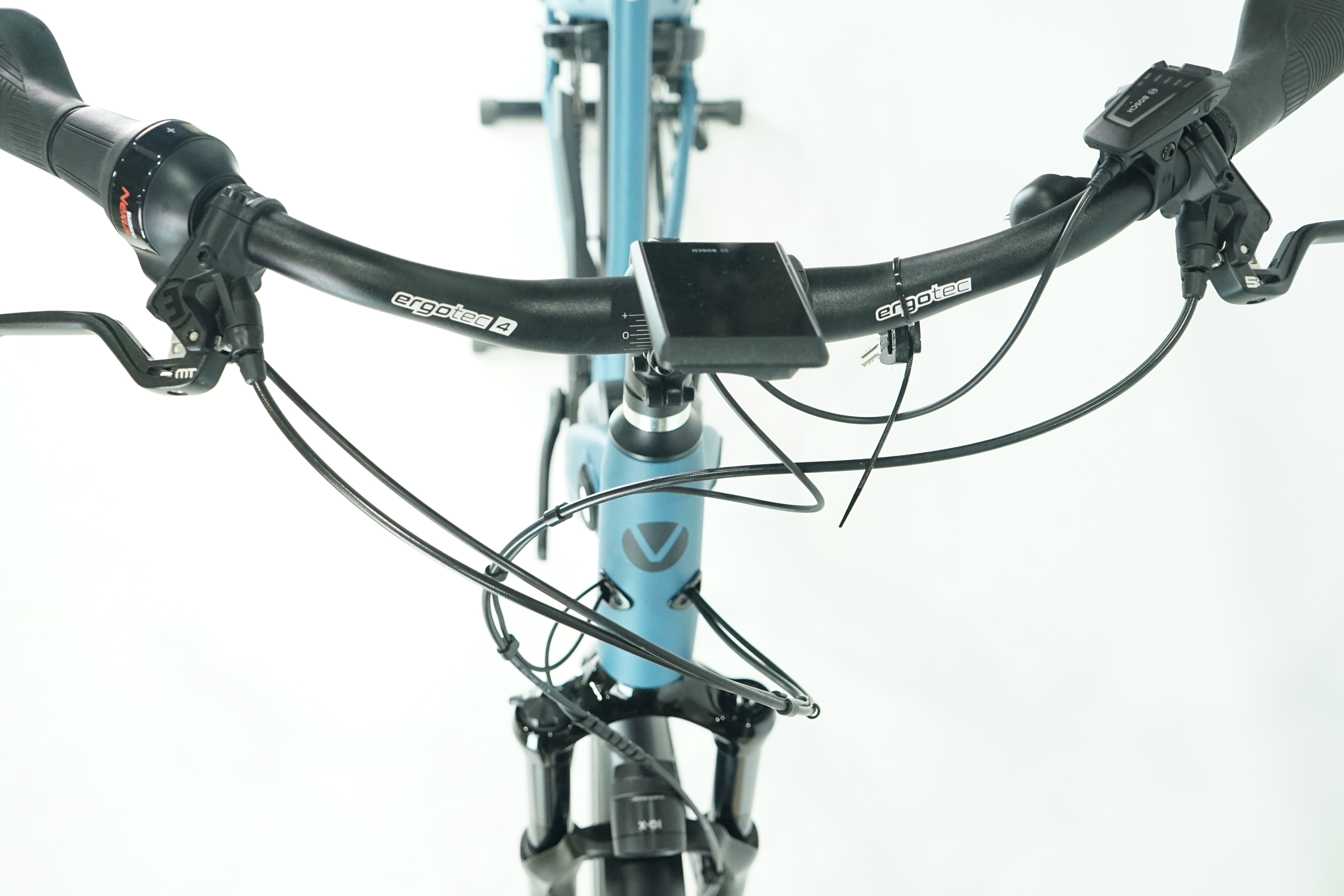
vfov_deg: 37.8
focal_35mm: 35
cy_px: 479
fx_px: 1307
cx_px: 661
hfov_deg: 54.4
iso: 3200
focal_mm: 30
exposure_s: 1/200
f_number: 5
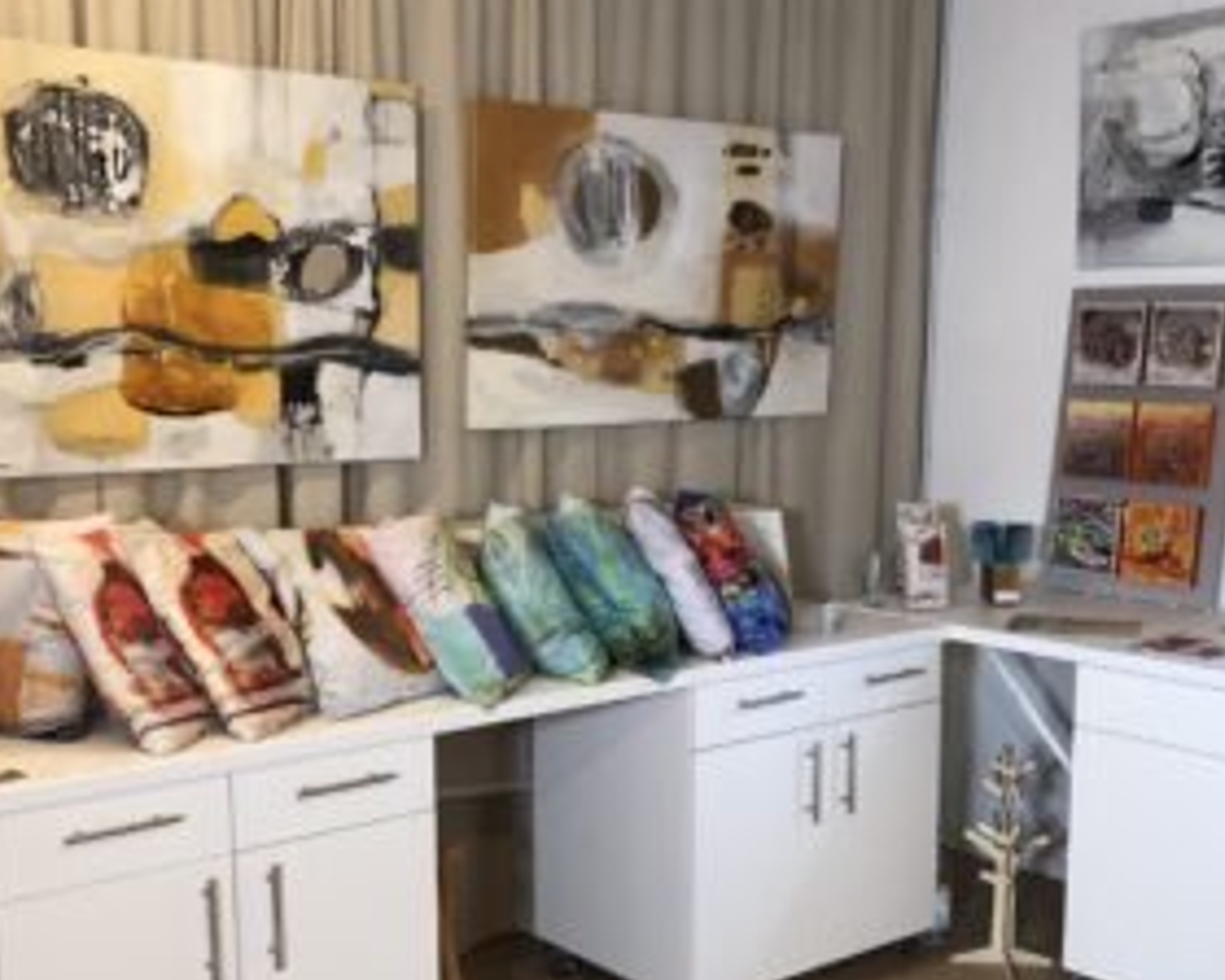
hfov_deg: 42.0
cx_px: 656
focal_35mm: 44
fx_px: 1595
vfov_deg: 33.9
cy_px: 643
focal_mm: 3.99
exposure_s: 1/25
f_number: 1.8
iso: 32
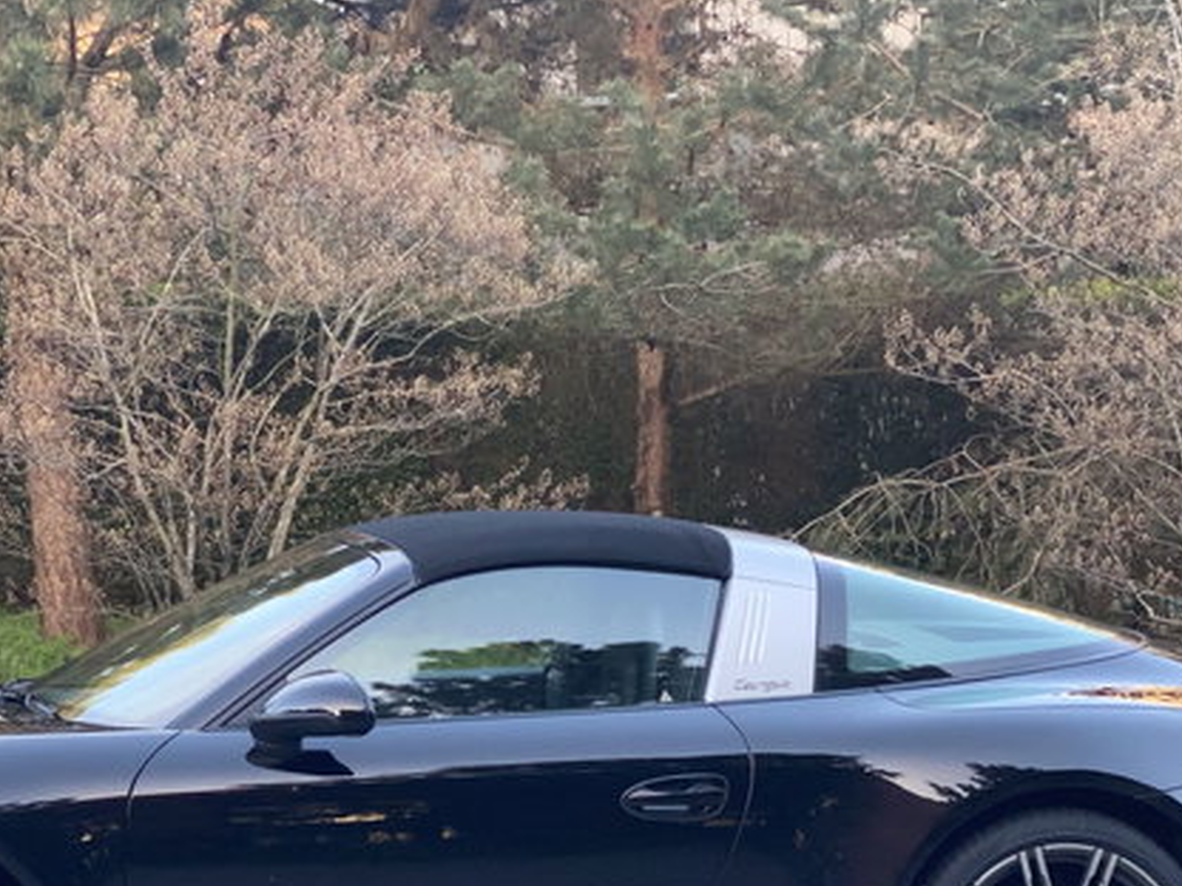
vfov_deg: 15.3
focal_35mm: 96
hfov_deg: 20.4
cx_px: 384
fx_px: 3278
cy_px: 693
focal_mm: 6
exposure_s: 1/122
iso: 80
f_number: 2
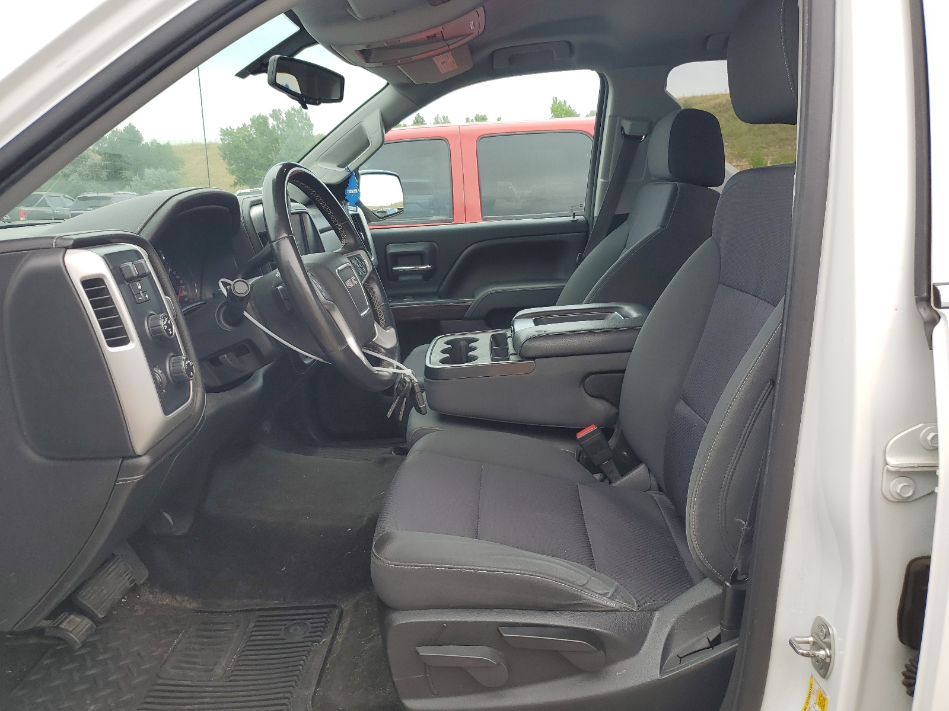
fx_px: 713
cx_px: 474
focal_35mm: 26
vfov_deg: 53.1
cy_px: 356
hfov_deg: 67.3
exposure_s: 1/667
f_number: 1.5
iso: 50
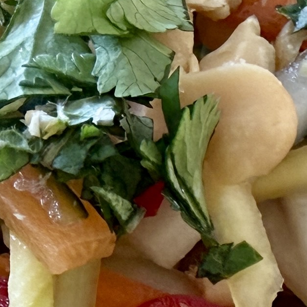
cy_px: 271
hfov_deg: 12.6
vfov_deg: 12.7
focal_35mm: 136
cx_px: -31
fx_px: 1365
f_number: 2.2
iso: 250
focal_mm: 2.22
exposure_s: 1/99
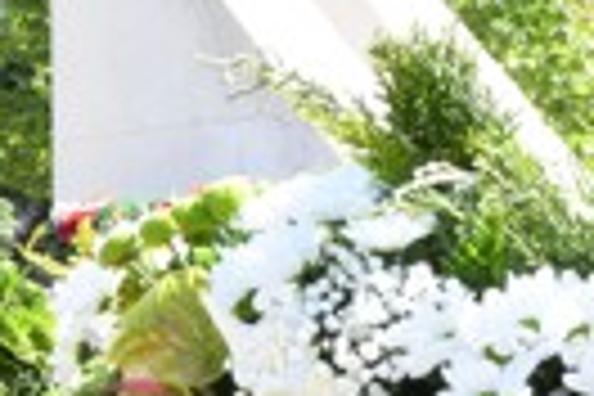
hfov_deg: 21.0
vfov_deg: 14.2
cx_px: 9
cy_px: 443
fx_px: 1551
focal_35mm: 94
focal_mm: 21
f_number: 22
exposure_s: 1/30
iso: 640
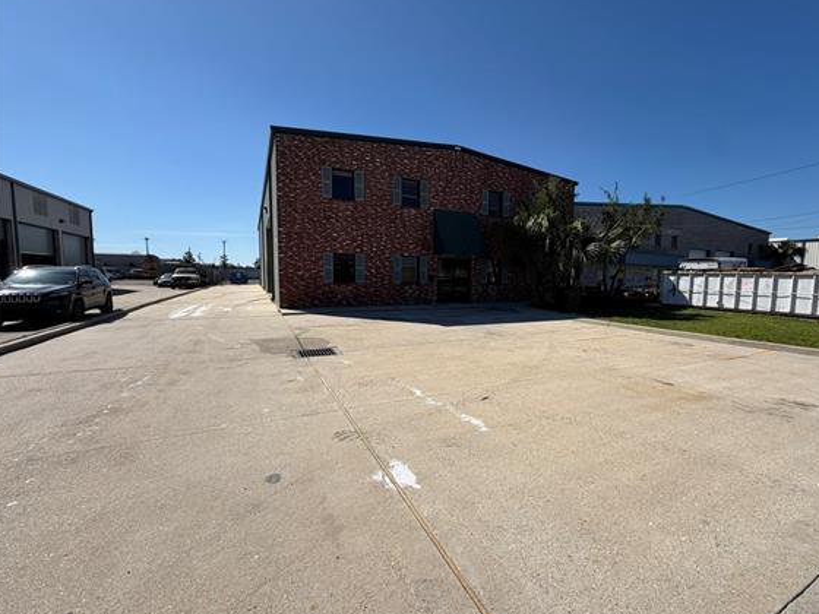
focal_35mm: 16
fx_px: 379
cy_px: 308
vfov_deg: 78.1
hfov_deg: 94.0
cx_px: 461
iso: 20
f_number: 2.2
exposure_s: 1/1339
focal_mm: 2.22
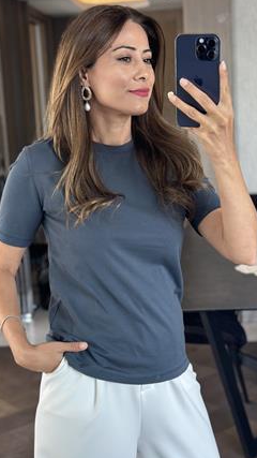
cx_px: 127
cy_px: 226
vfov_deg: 33.8
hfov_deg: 19.4
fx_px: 752
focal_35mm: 62
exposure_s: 1/75
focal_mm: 6.86
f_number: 1.78
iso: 160
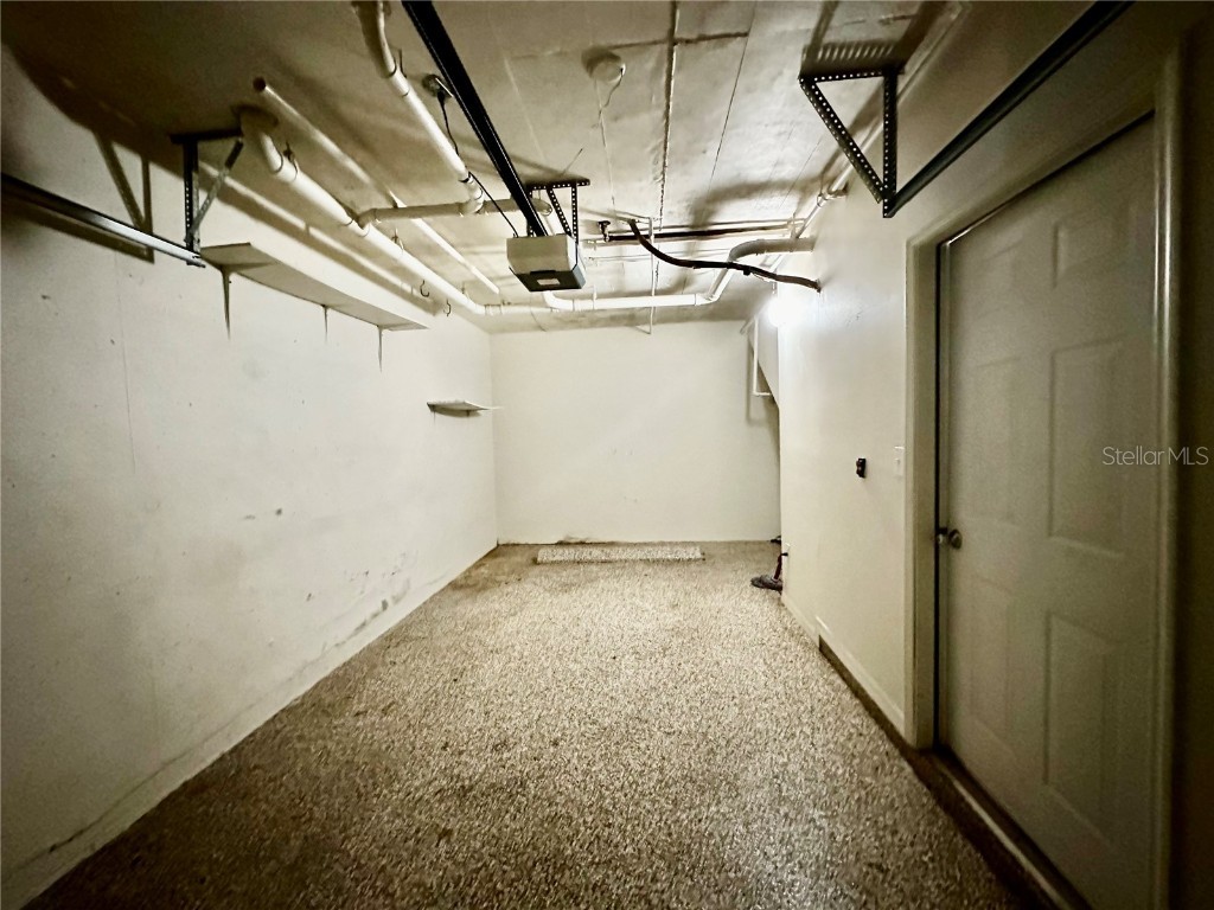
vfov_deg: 85.7
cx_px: 607
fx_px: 491
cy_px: 455
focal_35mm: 14
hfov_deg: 102.1
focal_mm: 2.22
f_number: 2.2
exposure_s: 1/40
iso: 1250
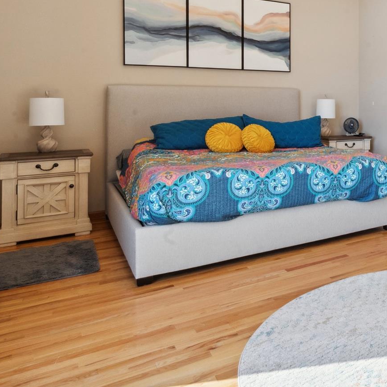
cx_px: 431
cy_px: 96
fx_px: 430
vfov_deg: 46.7
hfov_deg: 39.2
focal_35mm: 34
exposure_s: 1/80
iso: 1250
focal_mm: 17
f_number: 14
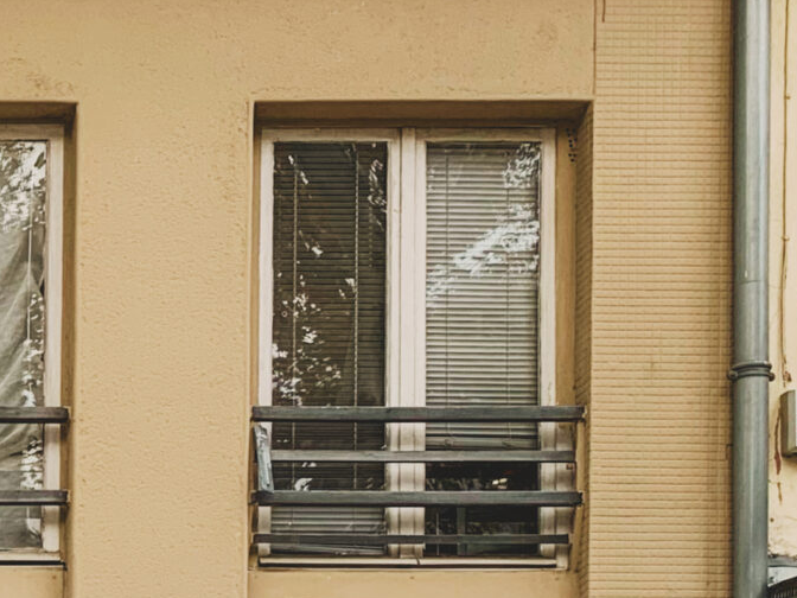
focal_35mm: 99
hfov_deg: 17.7
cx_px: -419
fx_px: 2279
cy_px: 631
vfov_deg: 14.6
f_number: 1.8
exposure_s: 1/121
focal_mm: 4.25
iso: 32
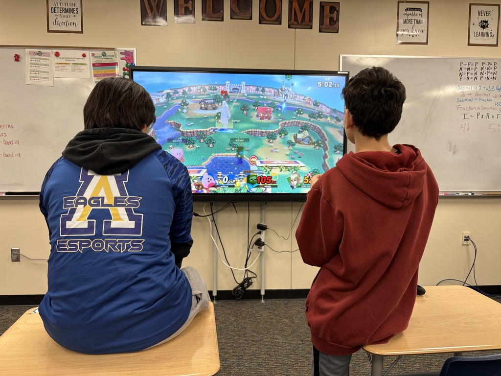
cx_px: 250
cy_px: 188
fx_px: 376
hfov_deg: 67.3
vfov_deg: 53.1
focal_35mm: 26
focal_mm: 5.96
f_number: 1.6
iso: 80
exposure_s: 1/60
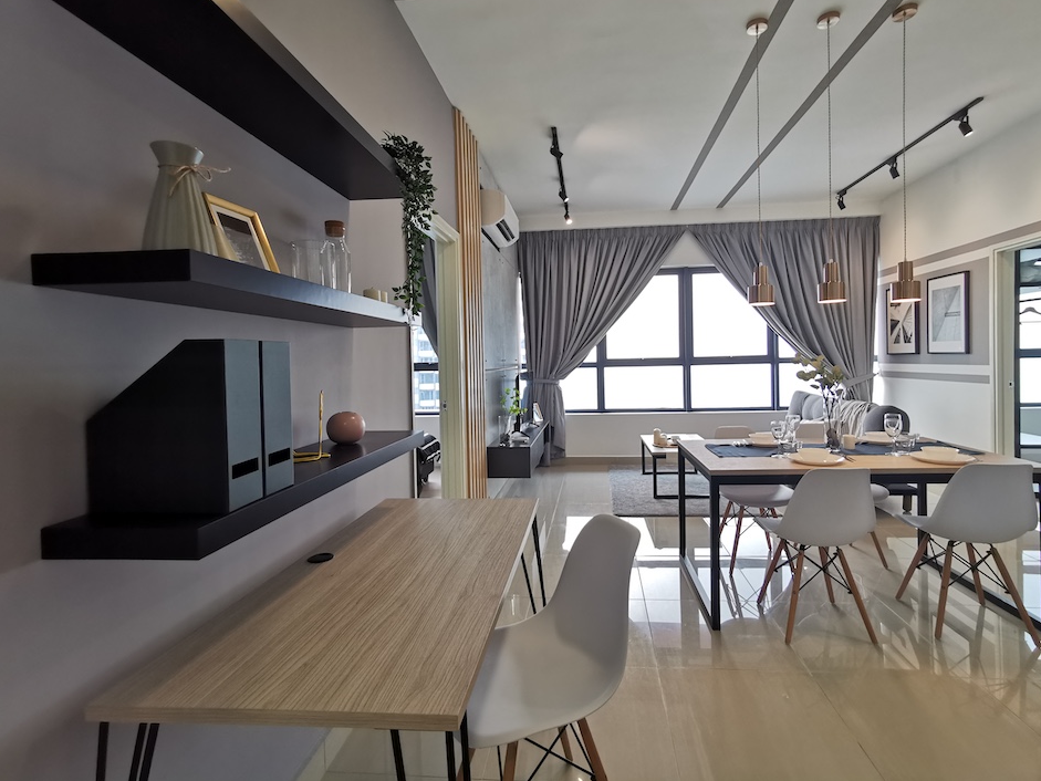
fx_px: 511
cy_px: 369
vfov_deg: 74.7
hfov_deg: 90.9
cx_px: 552
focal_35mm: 17
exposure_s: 1/60
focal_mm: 2.35
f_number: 2.2
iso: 250
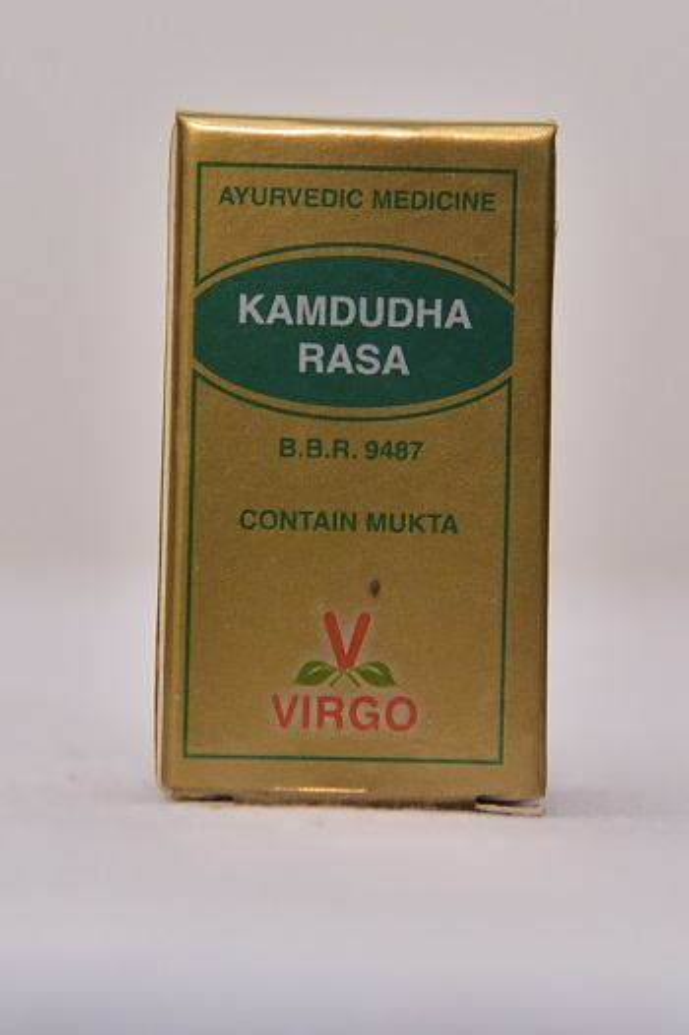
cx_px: 344
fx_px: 3449
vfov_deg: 17.1
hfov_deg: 11.4
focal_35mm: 120
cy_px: 518
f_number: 5
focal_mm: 120
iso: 1600
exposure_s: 1/200
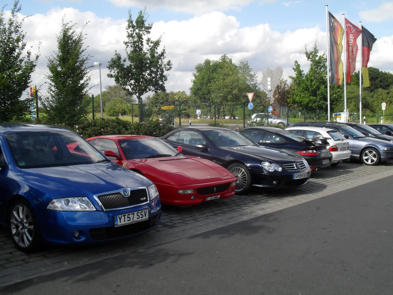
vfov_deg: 40.7
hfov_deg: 52.6
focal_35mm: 35
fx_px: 397
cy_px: 148
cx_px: 196
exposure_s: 1/125
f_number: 8.4
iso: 100
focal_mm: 6.3
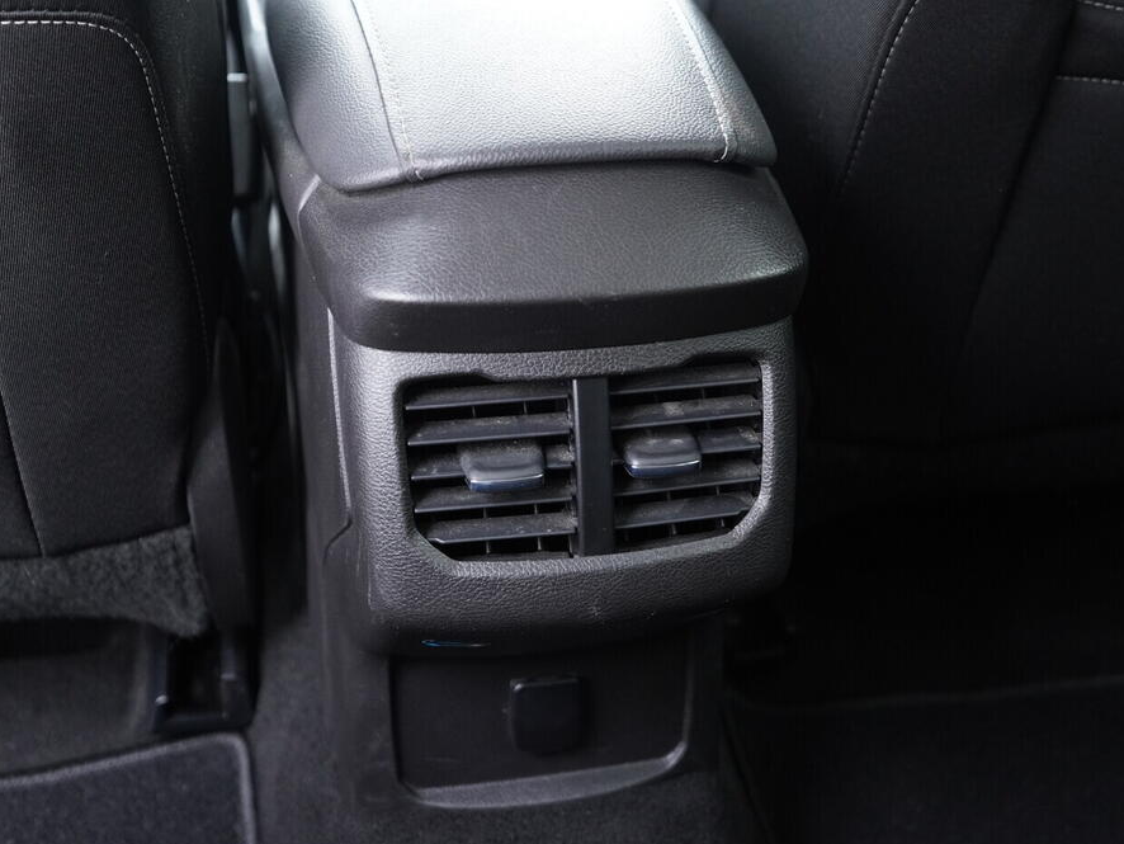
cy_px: 413
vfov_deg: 36.0
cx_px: 521
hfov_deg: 46.8
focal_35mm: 40
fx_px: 1299
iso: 1600
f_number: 2.8
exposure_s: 1/40
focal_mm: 24
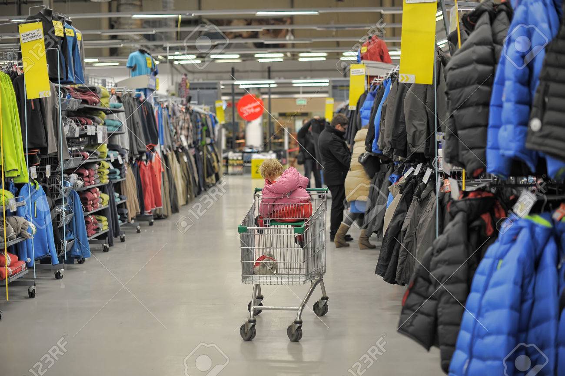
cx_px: 282
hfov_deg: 39.6
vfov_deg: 27.0
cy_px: 188
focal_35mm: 50
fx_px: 784
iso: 400
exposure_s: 1/200
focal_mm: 50
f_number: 2
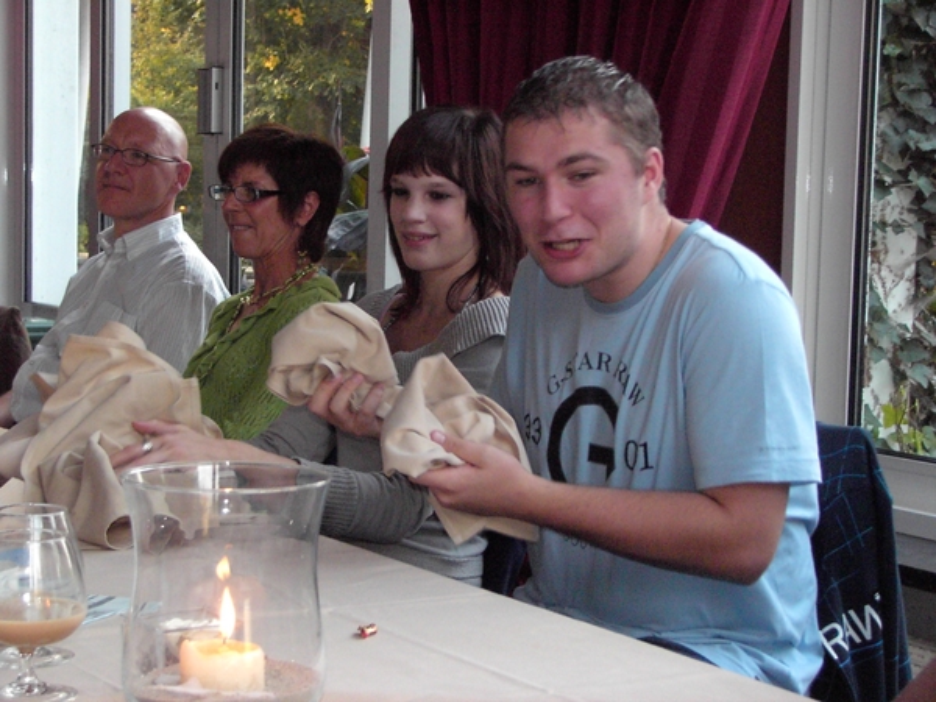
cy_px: 351
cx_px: 468
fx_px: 2136
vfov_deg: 18.7
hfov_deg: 24.7
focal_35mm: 79
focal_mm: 12.1
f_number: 2.8
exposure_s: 1/106
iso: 400
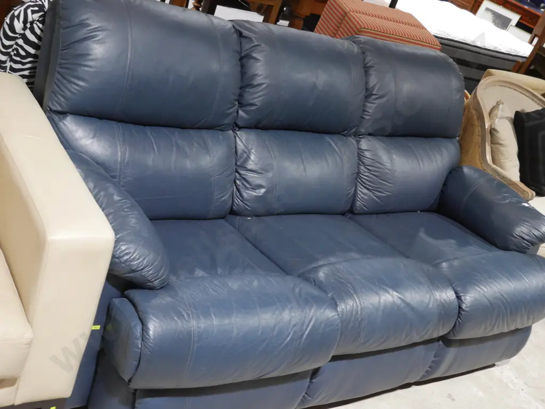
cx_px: 272
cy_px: 204
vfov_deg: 31.5
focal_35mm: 46
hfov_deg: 41.2
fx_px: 725
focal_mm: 23
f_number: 5.1
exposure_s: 1/60
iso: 1250
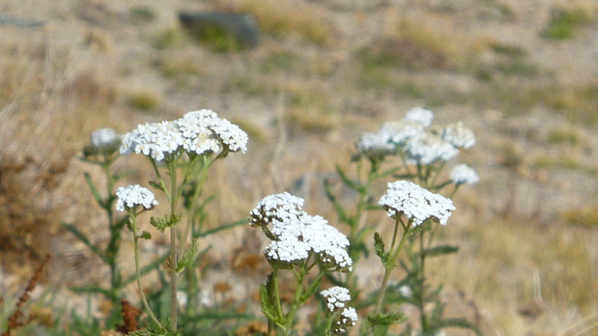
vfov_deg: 2.2
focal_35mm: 563
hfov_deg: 3.8
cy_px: 411
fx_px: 8926
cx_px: 294
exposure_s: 1/250
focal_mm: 36
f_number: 5.9
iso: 80
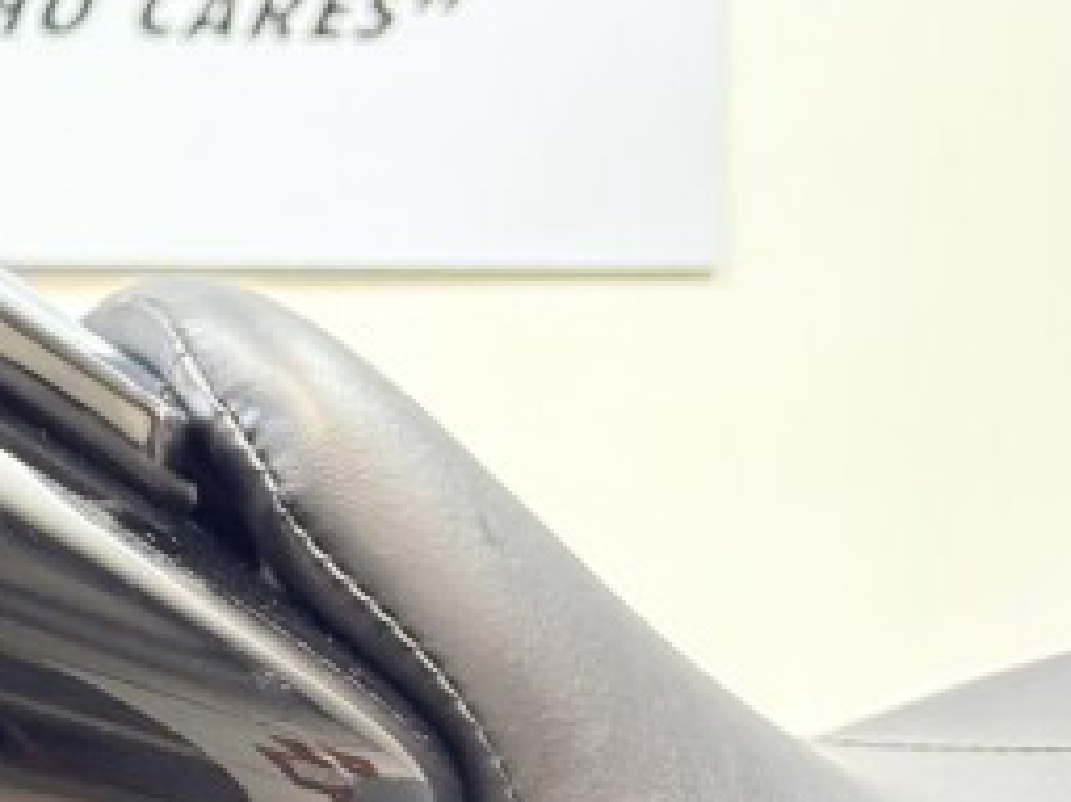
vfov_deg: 13.5
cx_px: -947
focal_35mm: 109
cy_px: 558
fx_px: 3371
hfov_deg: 15.2
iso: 125
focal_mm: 5.96
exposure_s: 1/120
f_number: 1.6
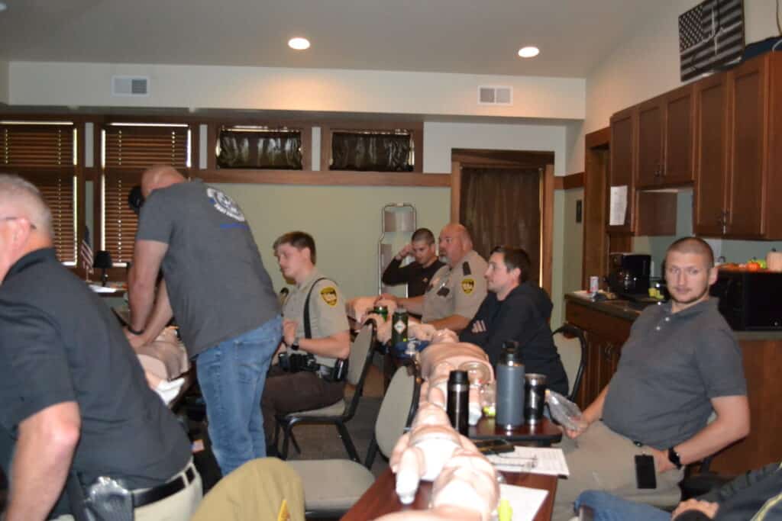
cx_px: 391
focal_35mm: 33
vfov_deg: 40.0
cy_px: 260
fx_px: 717
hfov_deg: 57.2
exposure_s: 1/60
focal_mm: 22
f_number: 3.8
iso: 3200
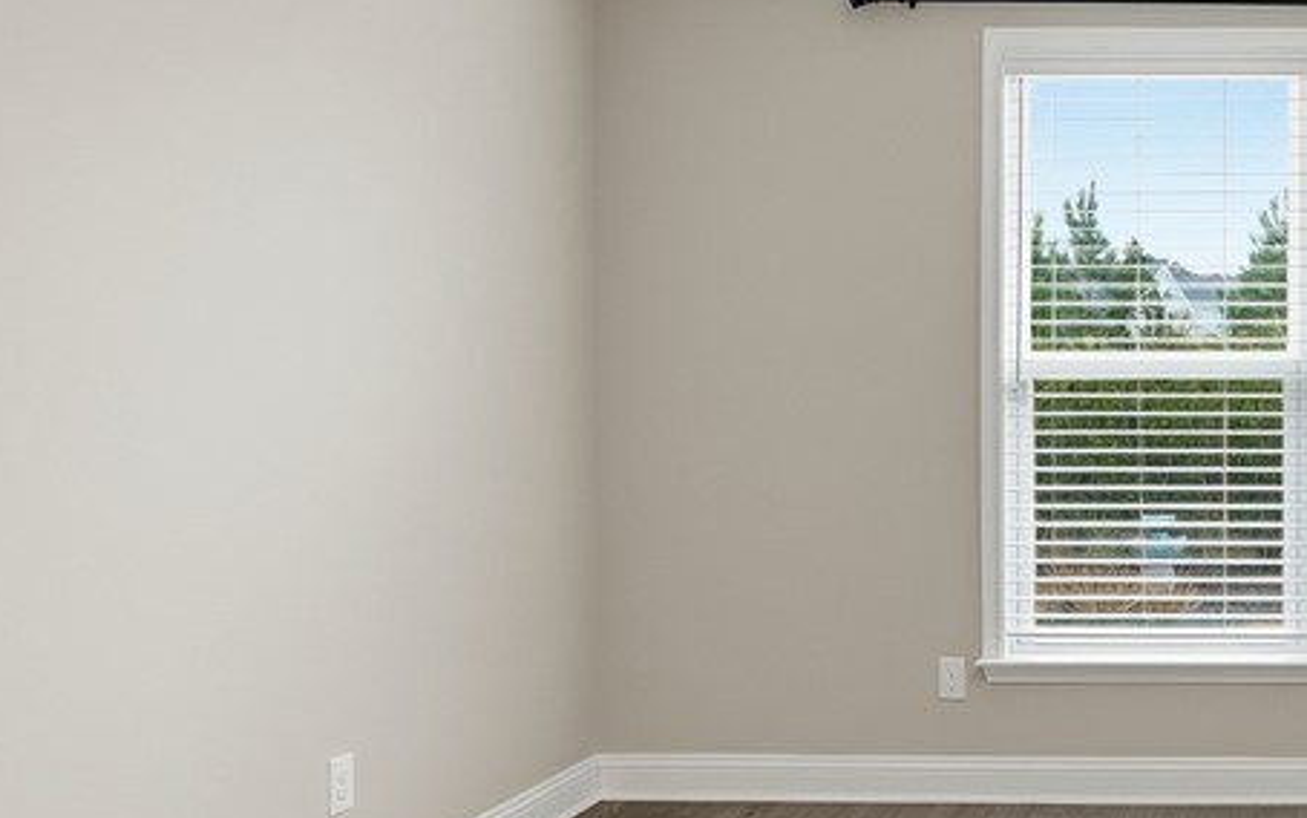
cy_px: 374
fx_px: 1390
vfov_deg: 32.8
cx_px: 1311
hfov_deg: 43.2
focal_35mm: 39
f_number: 8
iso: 320
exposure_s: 1/100
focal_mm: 16
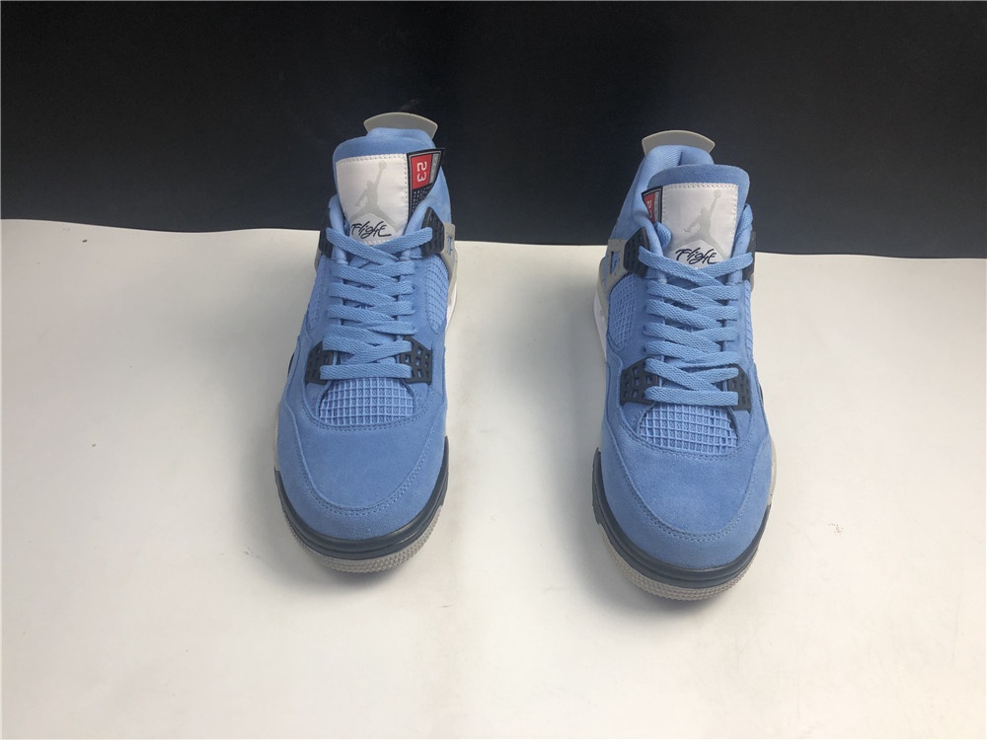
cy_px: 370
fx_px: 798
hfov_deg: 63.4
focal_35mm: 28
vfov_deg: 49.7
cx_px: 494
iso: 32
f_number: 1.8
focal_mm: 4
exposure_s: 1/100
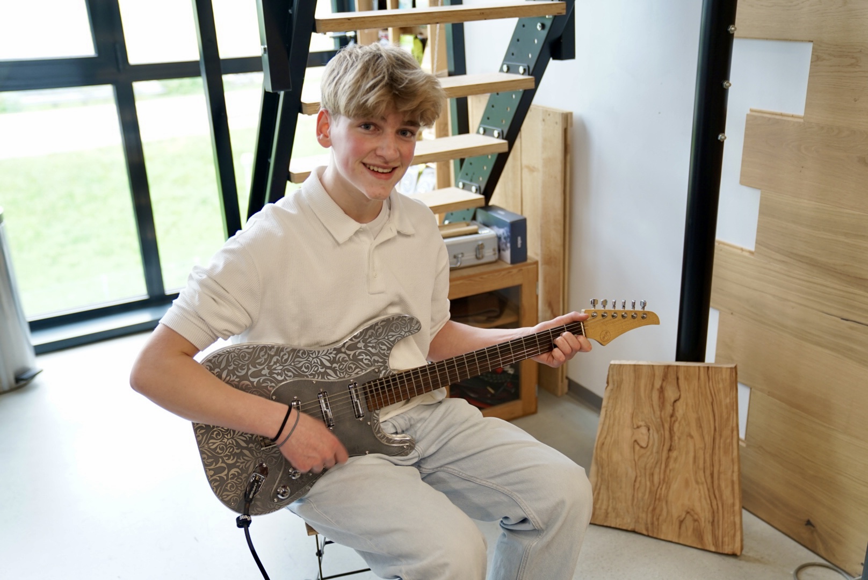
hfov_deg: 53.1
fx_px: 869
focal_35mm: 36
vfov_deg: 36.9
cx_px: 434
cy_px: 290
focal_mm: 36
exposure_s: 1/80
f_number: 2.8
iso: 400
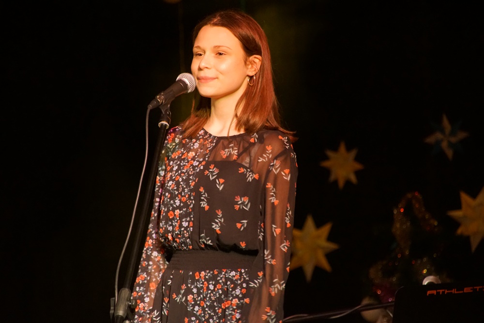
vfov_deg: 4.6
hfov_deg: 6.9
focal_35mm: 300
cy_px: 162
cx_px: 242
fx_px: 4034
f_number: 6.3
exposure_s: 1/80
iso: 3200
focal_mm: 200
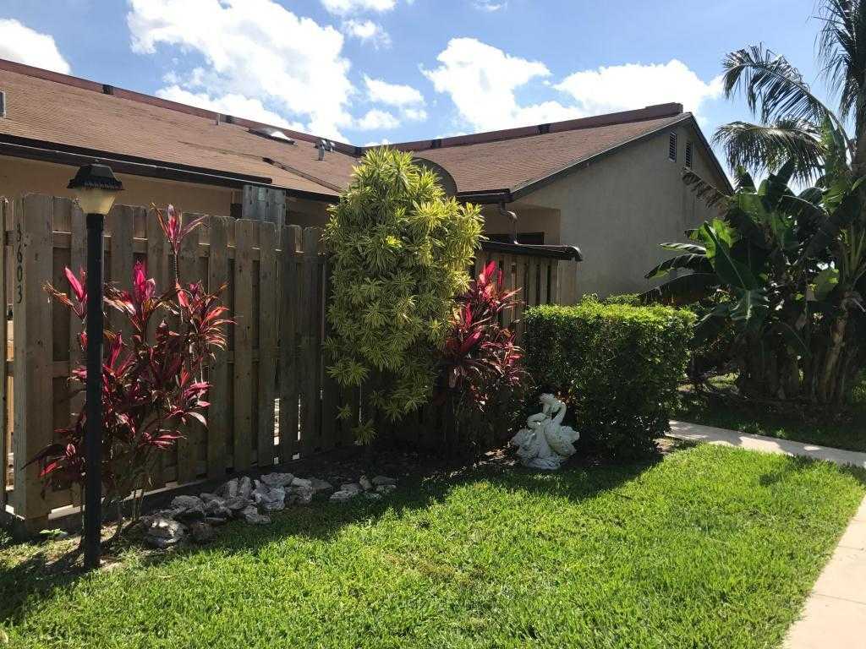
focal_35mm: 28
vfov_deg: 49.7
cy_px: 324
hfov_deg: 63.4
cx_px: 433
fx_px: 700
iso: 20
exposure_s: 1/2128
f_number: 1.8
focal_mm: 3.99
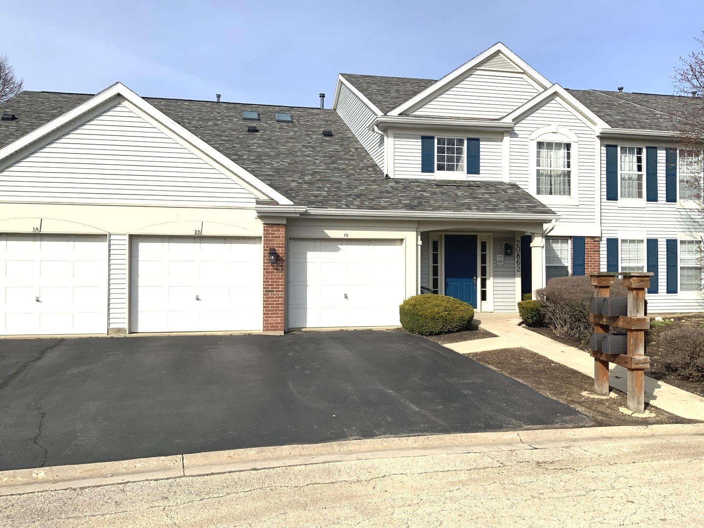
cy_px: 264
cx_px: 352
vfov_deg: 48.2
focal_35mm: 29
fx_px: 590
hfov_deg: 61.7
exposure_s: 1/3534
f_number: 1.8
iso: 20
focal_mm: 3
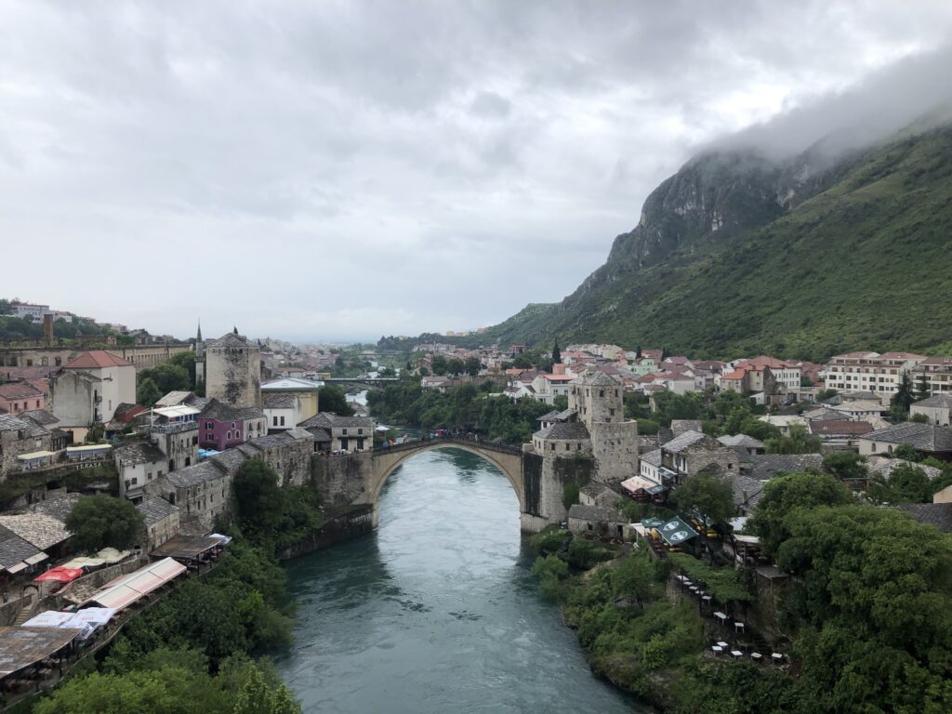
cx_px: 476
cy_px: 357
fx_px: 770
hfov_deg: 63.4
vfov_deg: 49.7
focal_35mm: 28
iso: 20
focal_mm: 3.99
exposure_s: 1/1091
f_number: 1.8
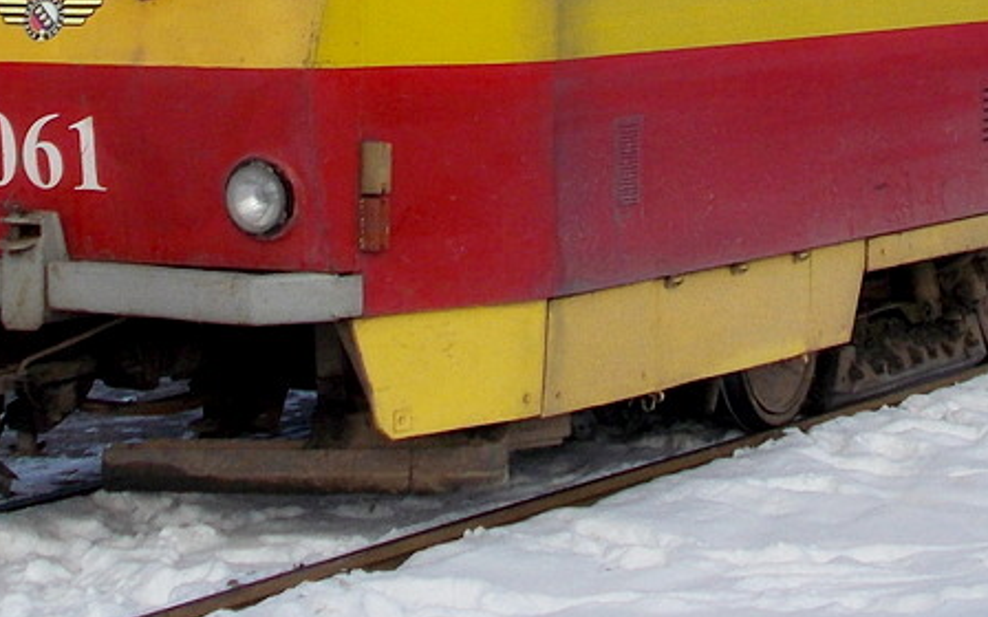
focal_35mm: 125
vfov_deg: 10.1
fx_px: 3366
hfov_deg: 16.7
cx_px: 662
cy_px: -342
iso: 80
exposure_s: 1/125
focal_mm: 7.9
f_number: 10.6
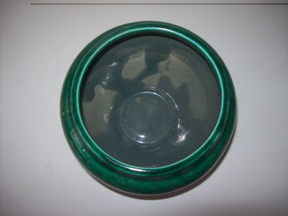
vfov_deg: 39.6
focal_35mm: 36
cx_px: 144
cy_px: 108
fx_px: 299
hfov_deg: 51.4
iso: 80
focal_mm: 6
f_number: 2.7
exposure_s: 1/64
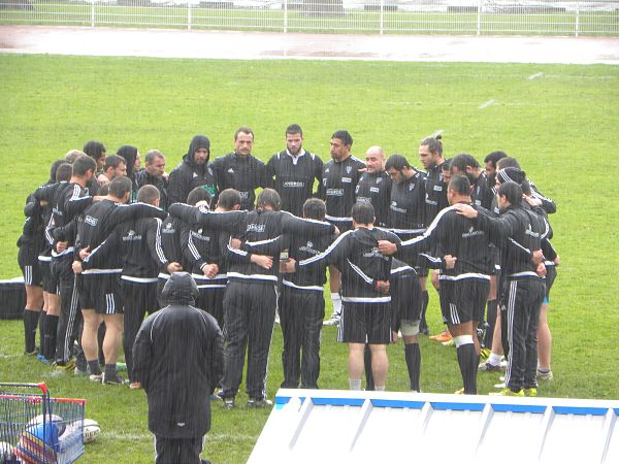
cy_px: 232
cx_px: 310
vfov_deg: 6.0
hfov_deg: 8.0
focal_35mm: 247
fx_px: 4417
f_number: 4.5
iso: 64
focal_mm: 44
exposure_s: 1/24.4
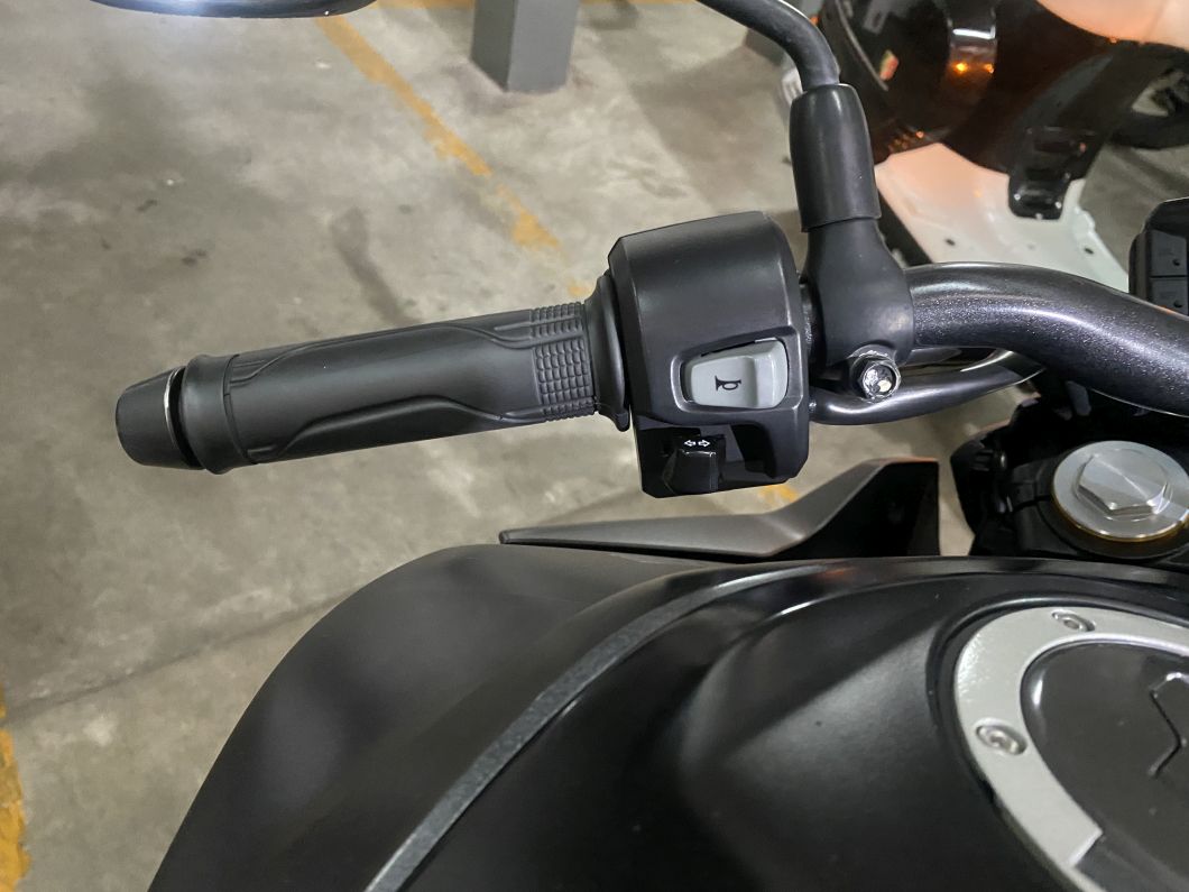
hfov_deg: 67.3
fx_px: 893
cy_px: 446
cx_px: 594
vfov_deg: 53.1
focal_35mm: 26
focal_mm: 4.25
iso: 640
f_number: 1.8
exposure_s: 1/25
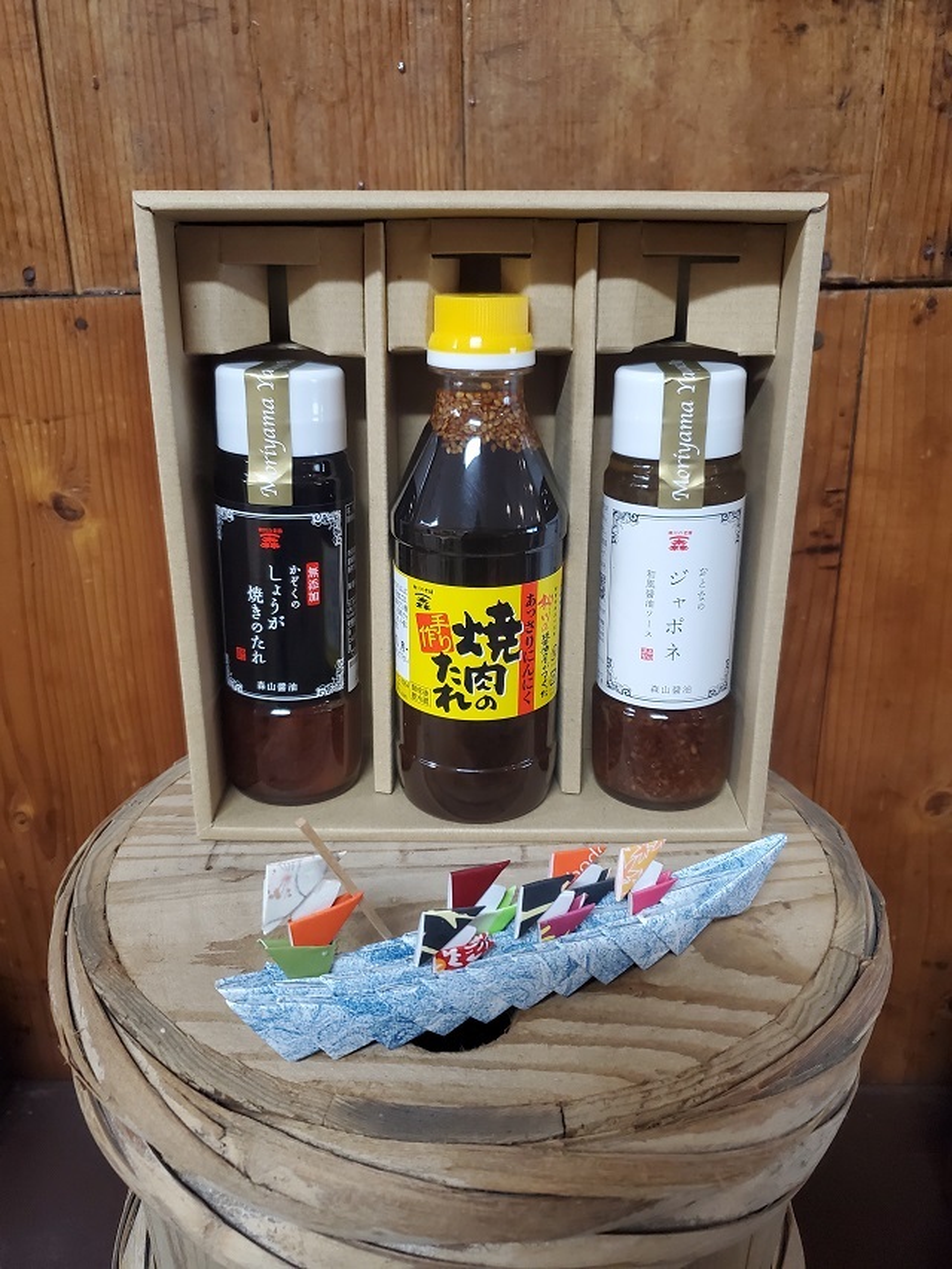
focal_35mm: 26
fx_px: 953
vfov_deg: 67.3
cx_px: 476
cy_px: 634
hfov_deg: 53.1
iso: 400
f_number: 1.5
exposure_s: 1/40
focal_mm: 4.3
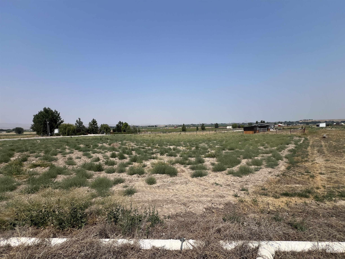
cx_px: 172
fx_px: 130
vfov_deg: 89.9
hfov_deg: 106.2
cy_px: 130
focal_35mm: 13
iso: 32
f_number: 1.8
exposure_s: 1/2538
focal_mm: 1.57
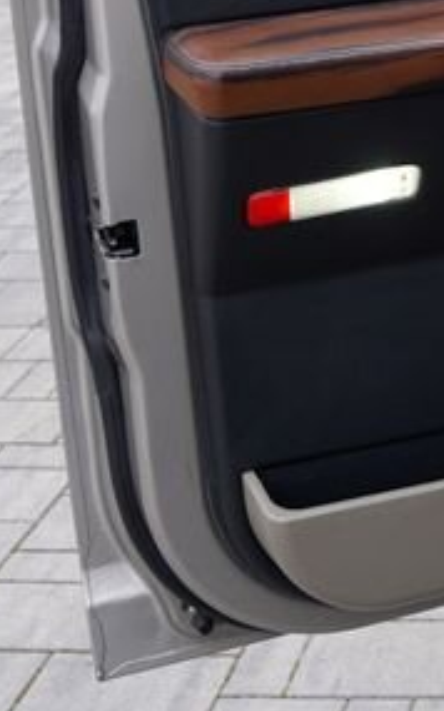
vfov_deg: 21.9
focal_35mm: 88
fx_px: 1705
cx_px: 609
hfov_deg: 14.1
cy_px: -126
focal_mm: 24
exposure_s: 1/60
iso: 100
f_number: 4
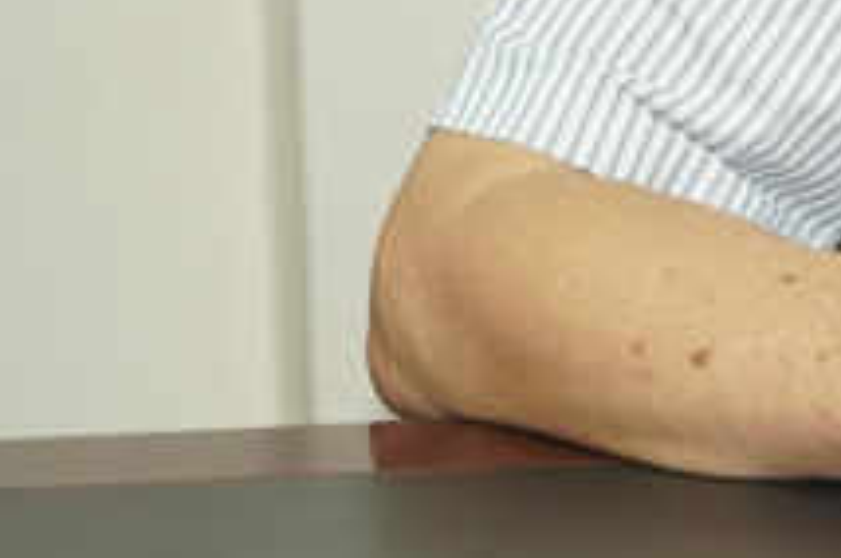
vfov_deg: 3.3
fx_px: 9773
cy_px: -415
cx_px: 1344
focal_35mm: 419
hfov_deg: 4.9
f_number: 6.3
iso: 5000
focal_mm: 112
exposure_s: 1/160
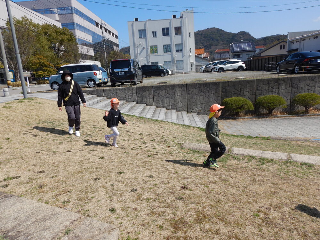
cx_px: 160
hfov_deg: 71.6
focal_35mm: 24
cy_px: 120
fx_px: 222
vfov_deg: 56.8
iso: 125
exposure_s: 1/1000
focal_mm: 4.3
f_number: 4.1
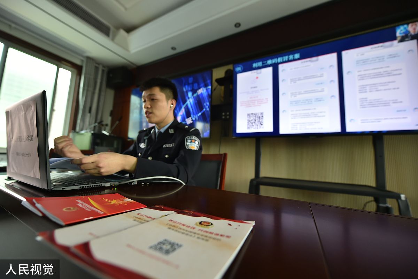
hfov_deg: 104.3
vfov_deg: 81.2
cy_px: 140
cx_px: 209
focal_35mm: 14
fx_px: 162
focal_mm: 14
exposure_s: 1/400
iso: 1000
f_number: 2.8
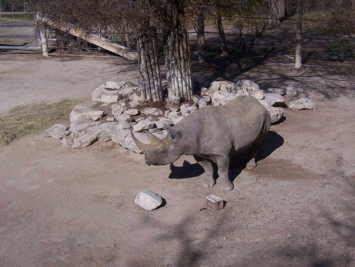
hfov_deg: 32.2
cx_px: 178
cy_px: 134
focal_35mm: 60
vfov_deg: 24.4
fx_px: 615
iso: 80
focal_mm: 10
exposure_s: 1/1000
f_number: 5.6
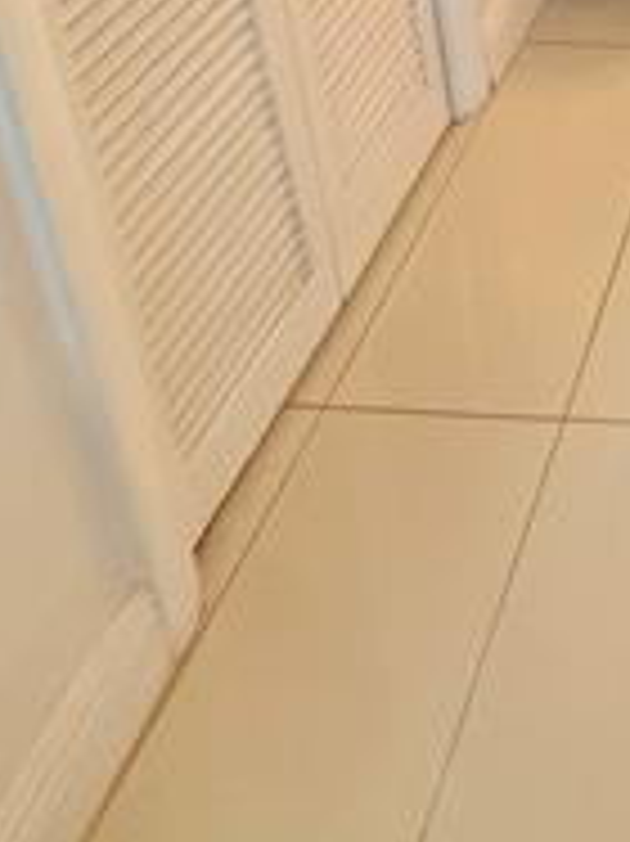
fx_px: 1093
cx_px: 936
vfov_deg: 27.0
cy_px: -468
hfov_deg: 24.9
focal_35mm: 45
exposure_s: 1/120
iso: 125
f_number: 2.2
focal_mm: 2.22
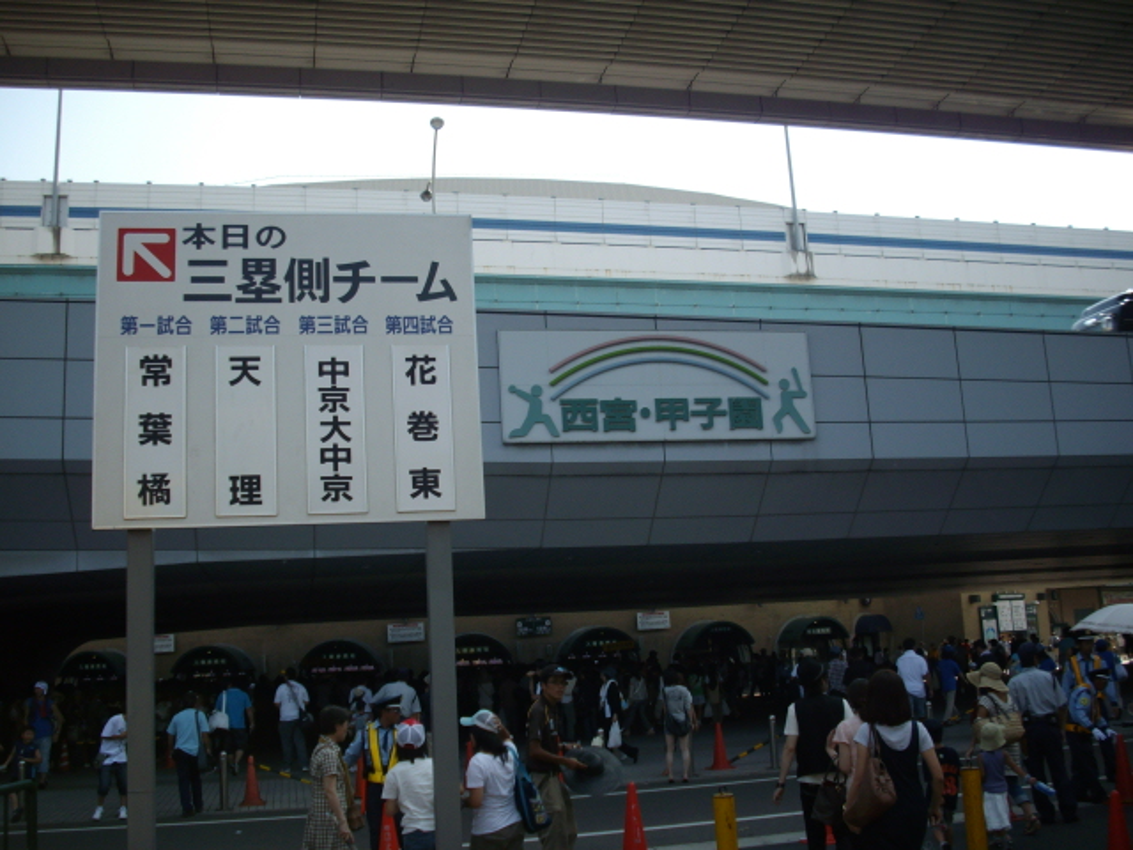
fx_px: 1211
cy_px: 425
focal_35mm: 37
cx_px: 566
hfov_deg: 50.1
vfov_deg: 38.7
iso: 80
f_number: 5.6
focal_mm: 6.2
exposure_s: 1/160
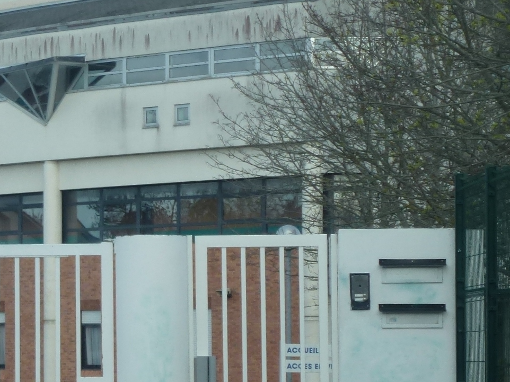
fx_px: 2784
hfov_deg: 10.4
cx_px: -42
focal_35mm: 189
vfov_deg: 7.8
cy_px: 294
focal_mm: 12.7
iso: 100
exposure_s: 1/250
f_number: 4.7
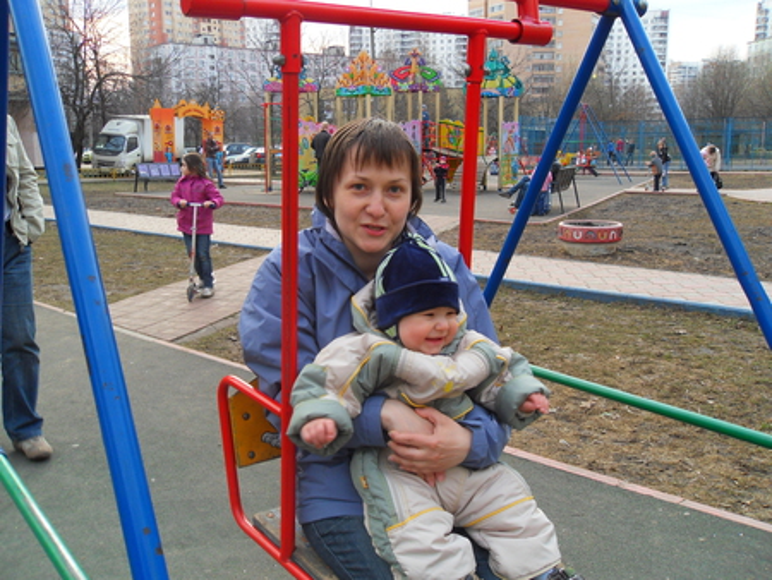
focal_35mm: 35
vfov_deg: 40.7
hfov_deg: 52.6
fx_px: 781
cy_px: 290
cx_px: 386
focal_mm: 6.3
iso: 80
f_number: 3.5
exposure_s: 1/60
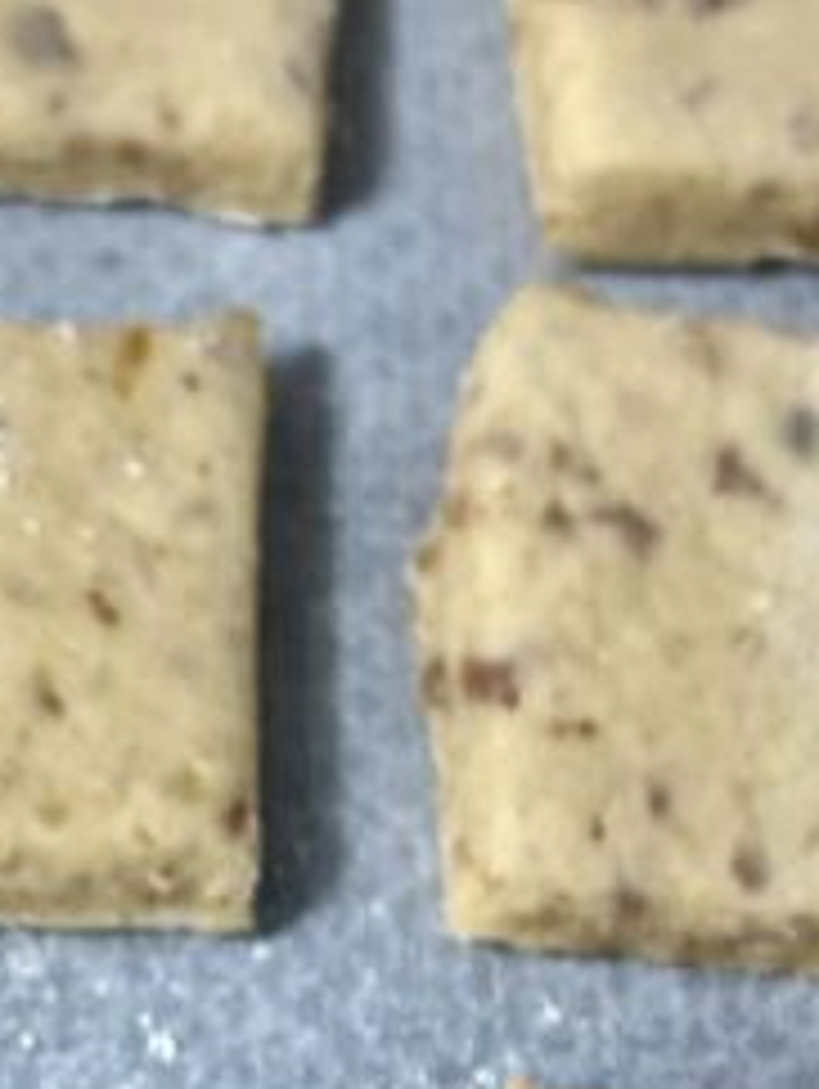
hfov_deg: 13.3
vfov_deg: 17.4
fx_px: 3464
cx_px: -32
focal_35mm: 110
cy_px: 1148
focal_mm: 5.7
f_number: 1.5
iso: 250
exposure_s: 1/50
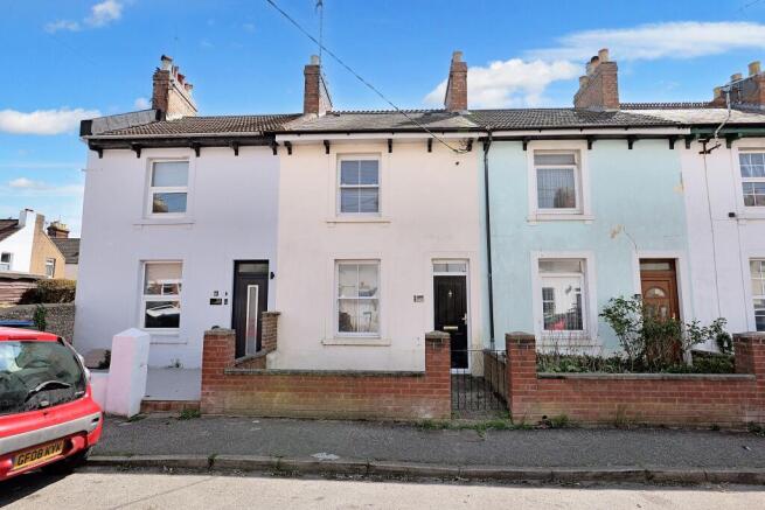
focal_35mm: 18
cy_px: 255
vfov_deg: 67.4
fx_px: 383
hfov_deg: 90.0
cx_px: 382
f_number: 8
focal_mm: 18
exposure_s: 1/320
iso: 100
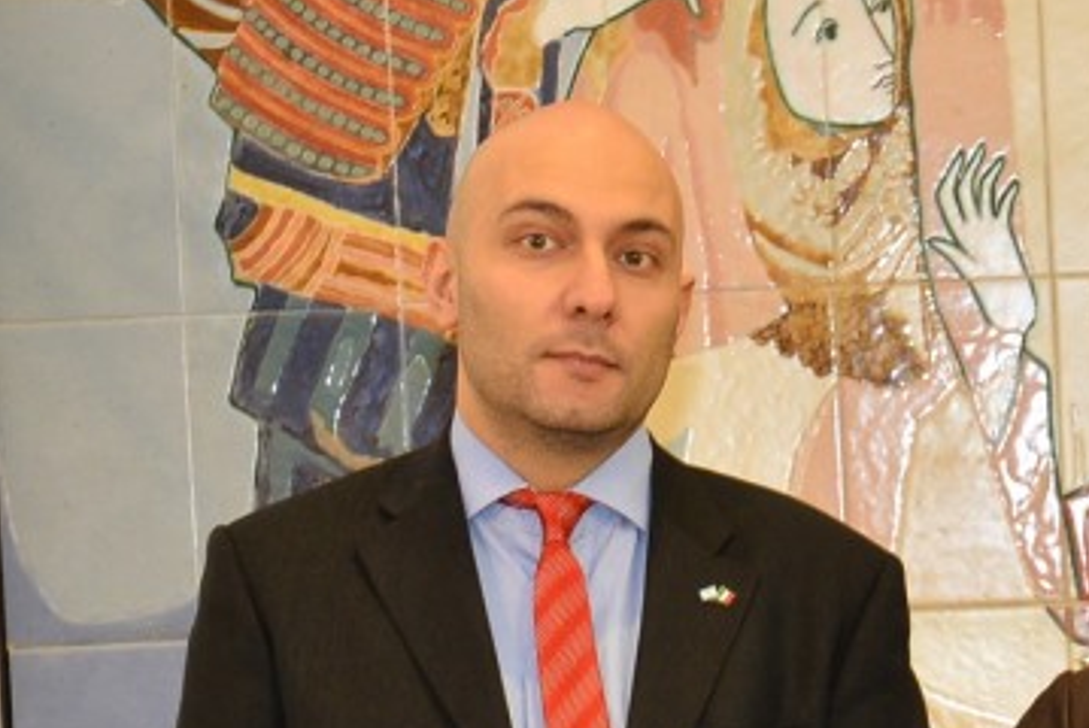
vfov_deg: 7.7
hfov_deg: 11.5
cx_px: 1156
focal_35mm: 177
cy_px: 883
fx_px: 5358
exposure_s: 1/60
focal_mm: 62
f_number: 5.6
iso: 1600
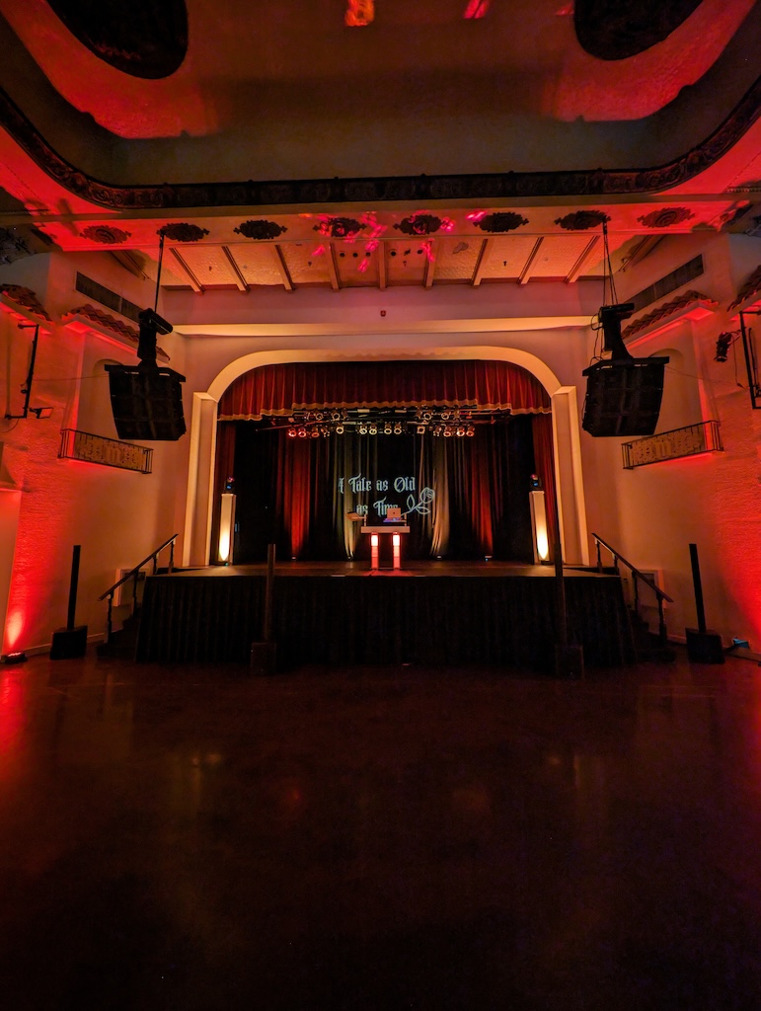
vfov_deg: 110.5
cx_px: 380
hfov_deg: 94.6
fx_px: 351
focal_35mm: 12
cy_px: 506
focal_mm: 2.23
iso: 219
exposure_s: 1/25.8
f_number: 1.95
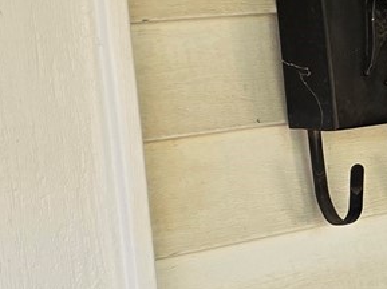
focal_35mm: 153
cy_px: 294
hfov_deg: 11.7
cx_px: 746
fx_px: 1708
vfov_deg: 9.6
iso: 80
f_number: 1.7
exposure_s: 1/180
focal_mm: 6.3
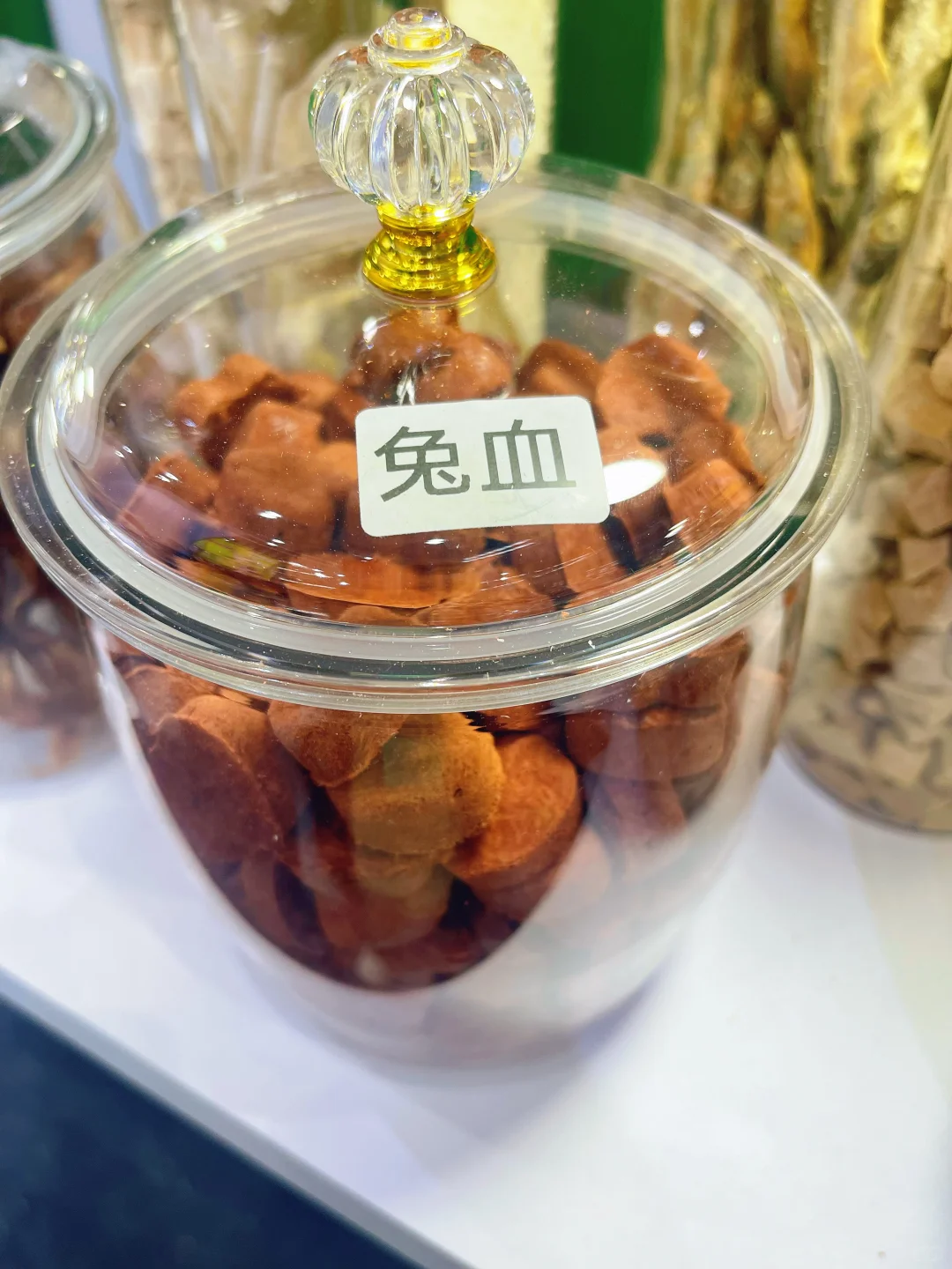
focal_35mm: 25
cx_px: 476
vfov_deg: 69.4
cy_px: 634
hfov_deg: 54.9
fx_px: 917
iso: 50
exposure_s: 1/100
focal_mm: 5.1
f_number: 1.6
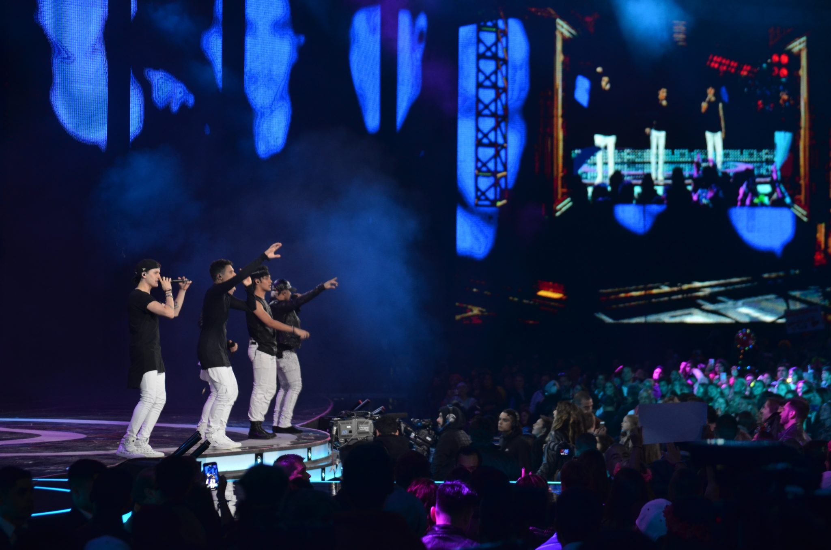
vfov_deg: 12.1
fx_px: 2591
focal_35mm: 112
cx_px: 416
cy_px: 275
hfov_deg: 18.2
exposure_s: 1/125
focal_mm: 75
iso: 800
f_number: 4.2
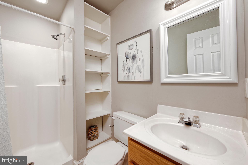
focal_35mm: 14
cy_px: 82
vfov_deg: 81.2
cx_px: 124
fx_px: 96
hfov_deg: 104.2
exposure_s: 1/6
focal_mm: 14
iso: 320
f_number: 11
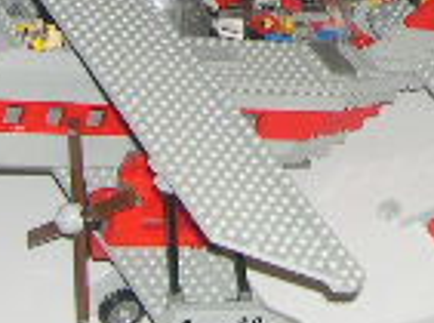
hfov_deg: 11.3
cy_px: -280
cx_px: 492
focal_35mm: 173
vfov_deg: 8.2
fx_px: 2163
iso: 100
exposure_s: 1/60
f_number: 2.8
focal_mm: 8
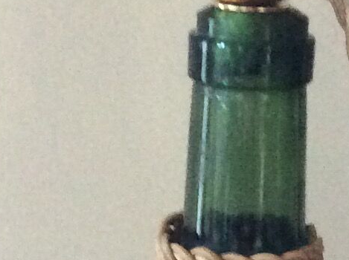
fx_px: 1781
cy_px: 462
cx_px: 228
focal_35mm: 177
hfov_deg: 11.2
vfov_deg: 8.1
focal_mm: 3.3
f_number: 2.4
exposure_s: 1/20
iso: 250
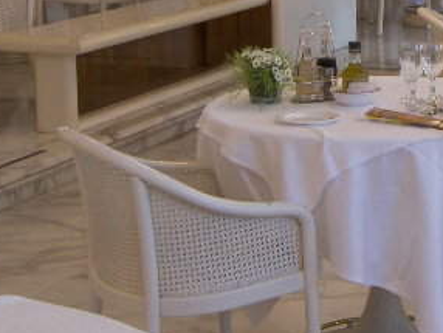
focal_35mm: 123
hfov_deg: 15.9
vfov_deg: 11.9
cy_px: 2
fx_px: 1575
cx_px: 373
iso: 100
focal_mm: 9.2
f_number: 3.6
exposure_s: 1/15
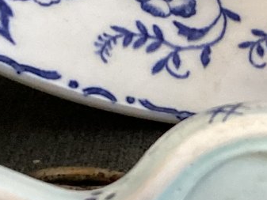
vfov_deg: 10.6
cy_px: 186
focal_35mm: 139
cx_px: 381
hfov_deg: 13.5
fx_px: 1073
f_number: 2.4
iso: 160
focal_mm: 3.3
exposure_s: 1/50
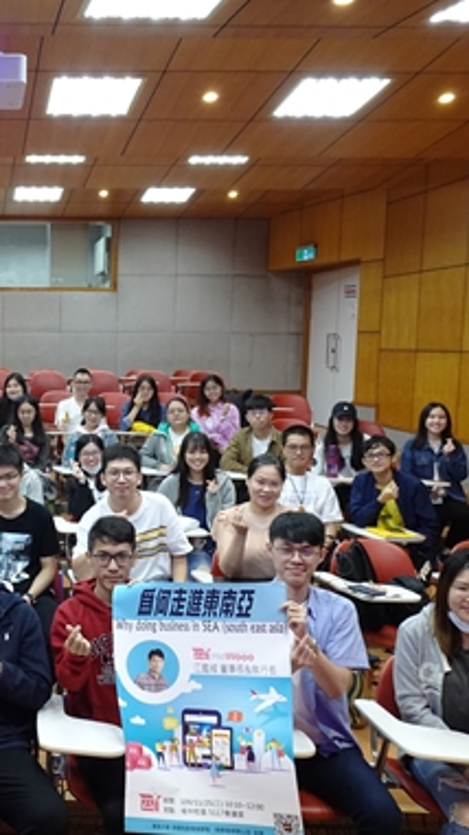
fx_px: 797
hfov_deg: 30.2
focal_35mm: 36
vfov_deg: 55.3
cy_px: 428
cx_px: -15
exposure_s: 1/30
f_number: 3.5
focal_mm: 4.25
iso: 250
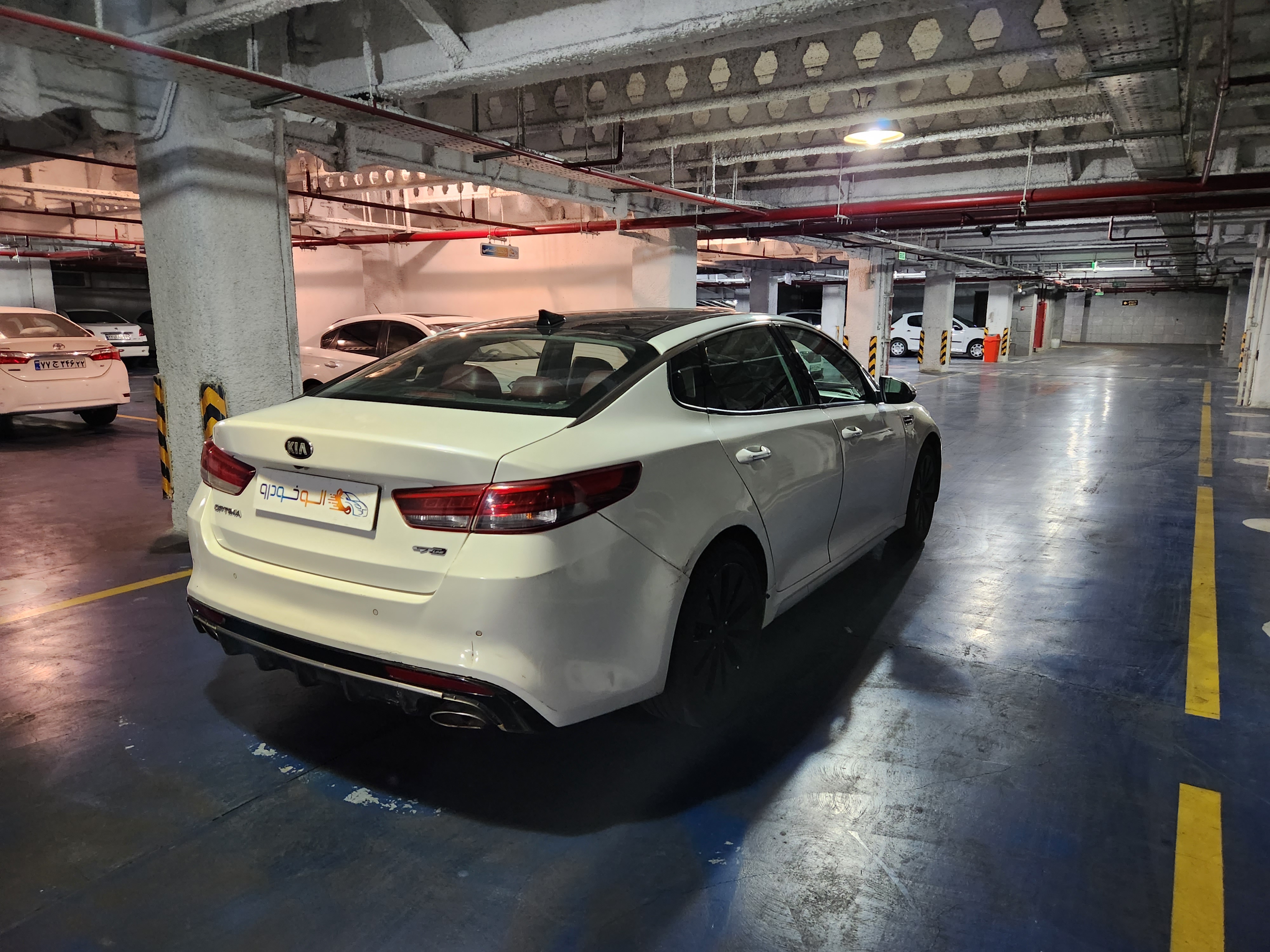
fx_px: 844
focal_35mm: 23
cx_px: 635
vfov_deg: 58.9
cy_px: 476
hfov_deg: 73.9
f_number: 1.8
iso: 640
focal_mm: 5.4
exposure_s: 1/33
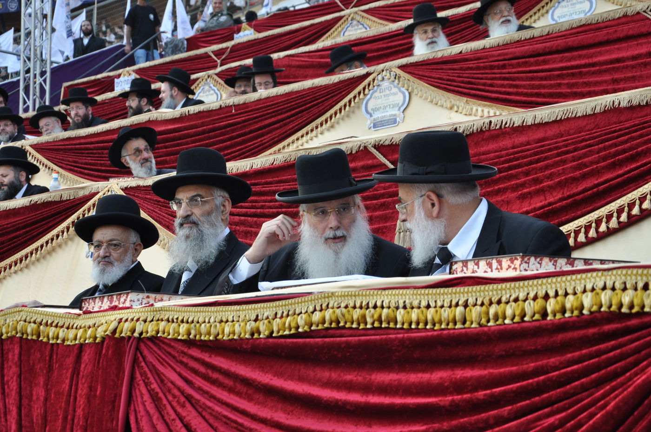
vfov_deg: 17.4
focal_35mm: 78
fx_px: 1408
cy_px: 216
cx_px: 326
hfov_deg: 26.0
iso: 400
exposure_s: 1/60
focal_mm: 52
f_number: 7.1
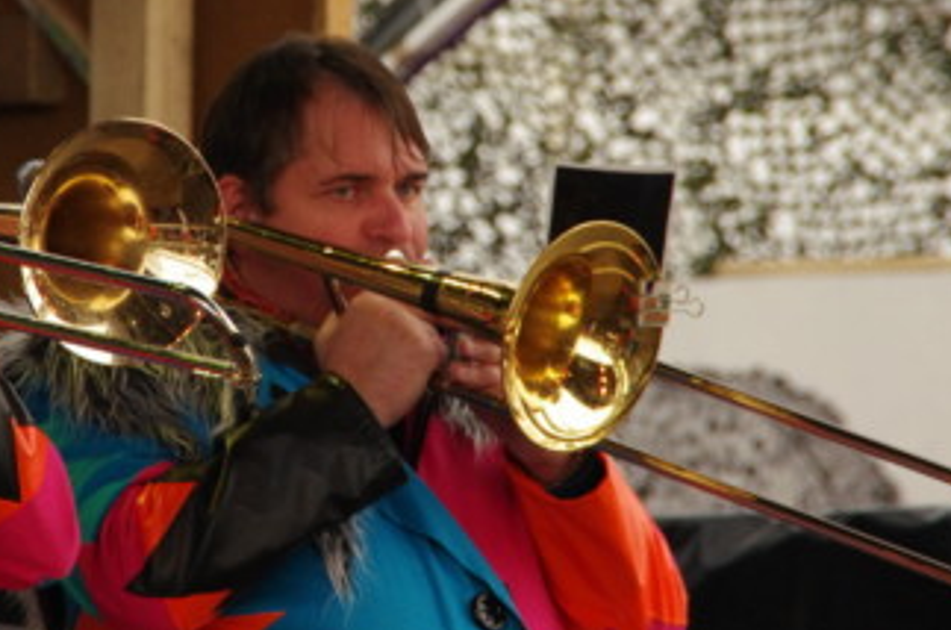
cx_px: 362
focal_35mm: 465
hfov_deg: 4.4
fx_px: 12259
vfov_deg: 2.9
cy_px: 149
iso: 3200
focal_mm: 200
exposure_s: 1/250
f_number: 10
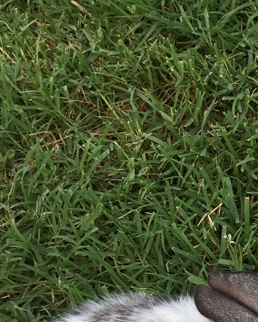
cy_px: 335
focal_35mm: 120
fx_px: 1145
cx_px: 611
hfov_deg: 10.9
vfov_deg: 15.7
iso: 32
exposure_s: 1/297
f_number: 2.2
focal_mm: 4.15
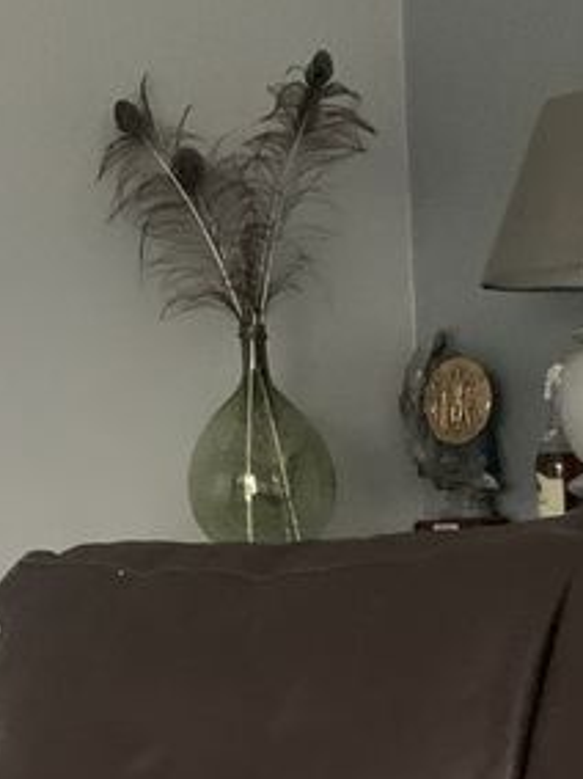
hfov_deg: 15.9
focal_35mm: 92
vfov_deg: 19.7
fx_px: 2068
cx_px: 481
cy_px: 996
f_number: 1.8
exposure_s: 1/15
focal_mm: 4.25
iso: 1000
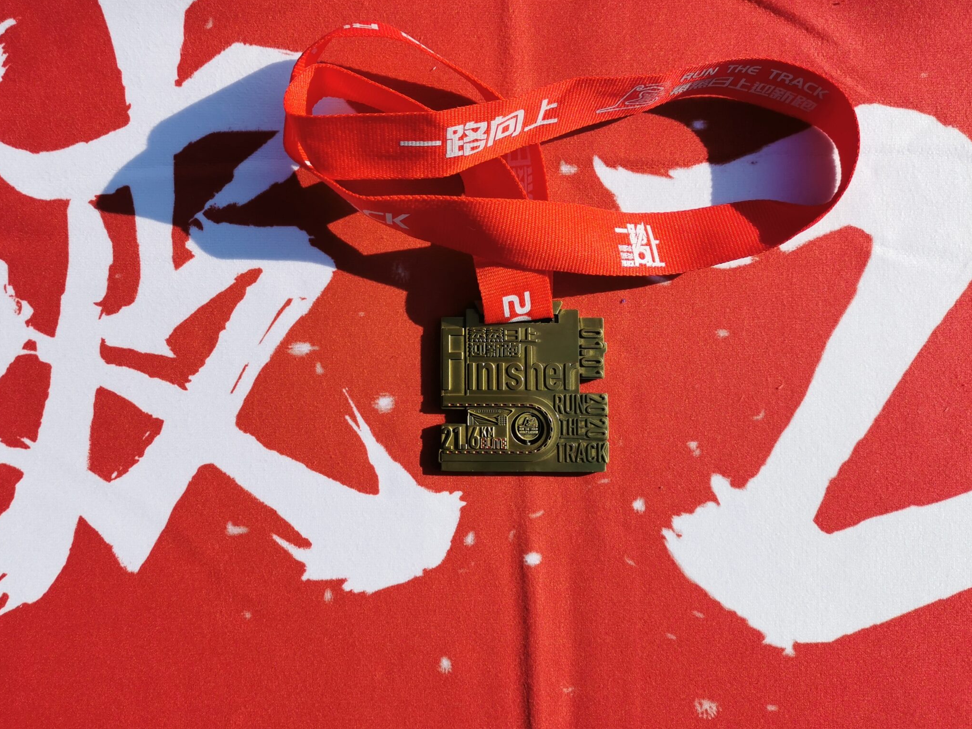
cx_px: 393
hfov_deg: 53.6
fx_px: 955
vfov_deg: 41.7
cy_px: 310
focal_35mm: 34
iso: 50
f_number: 1.8
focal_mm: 5.58
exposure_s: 1/5291
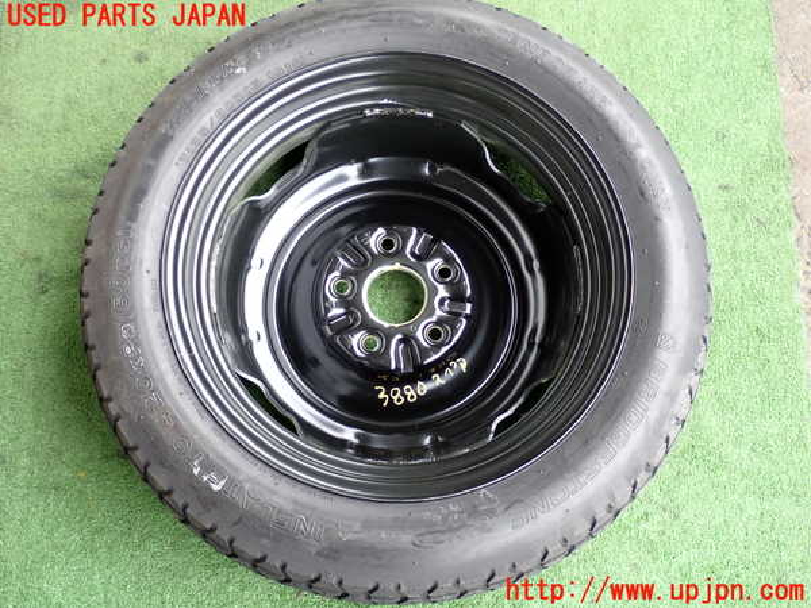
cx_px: 406
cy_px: 304
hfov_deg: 42.9
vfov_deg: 32.9
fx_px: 1031
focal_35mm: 44
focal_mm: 7.84
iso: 200
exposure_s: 1/100
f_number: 2.9
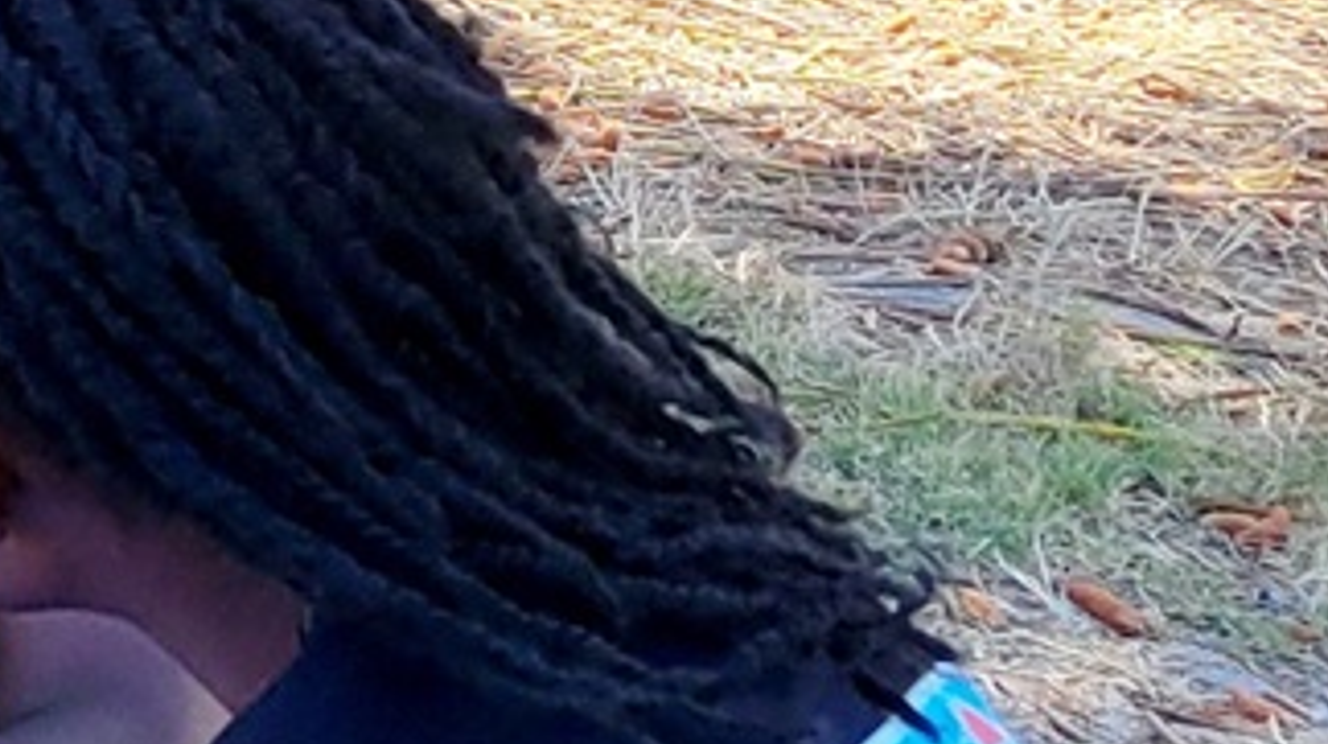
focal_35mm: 177
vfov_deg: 6.8
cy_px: -263
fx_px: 6227
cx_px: -1550
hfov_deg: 10.8
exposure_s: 1/526
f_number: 1.8
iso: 40
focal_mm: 5.4
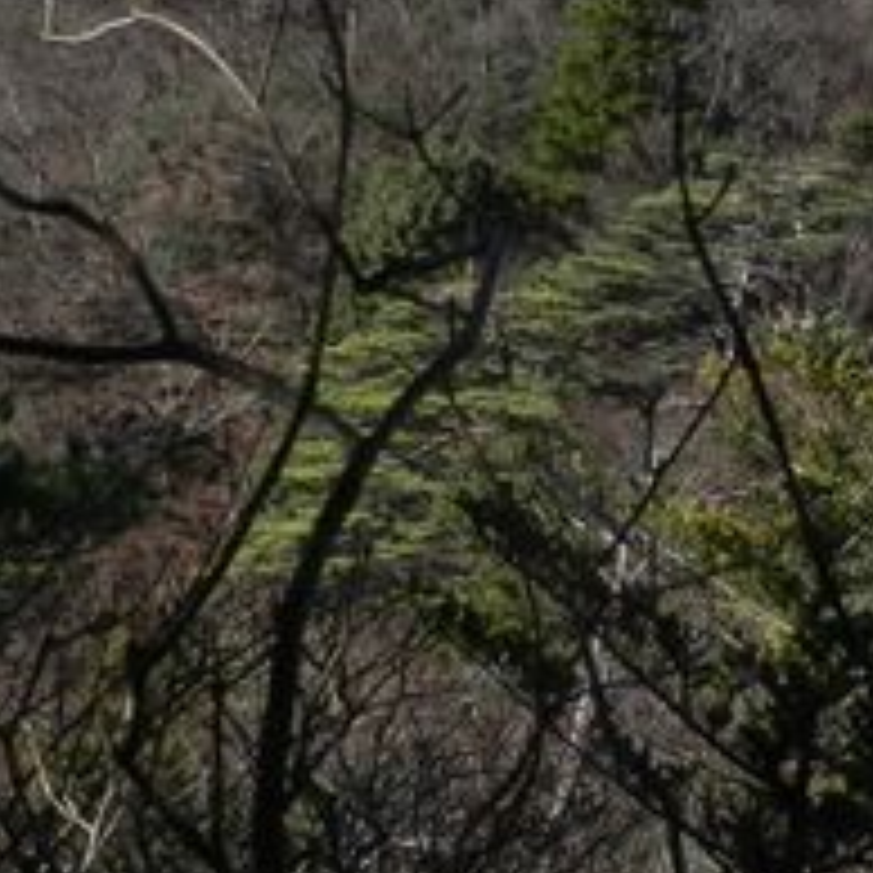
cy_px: 454
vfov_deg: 19.1
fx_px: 2596
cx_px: 1134
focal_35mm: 91
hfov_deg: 17.9
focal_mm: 4.5
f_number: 3
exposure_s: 1/800
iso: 80
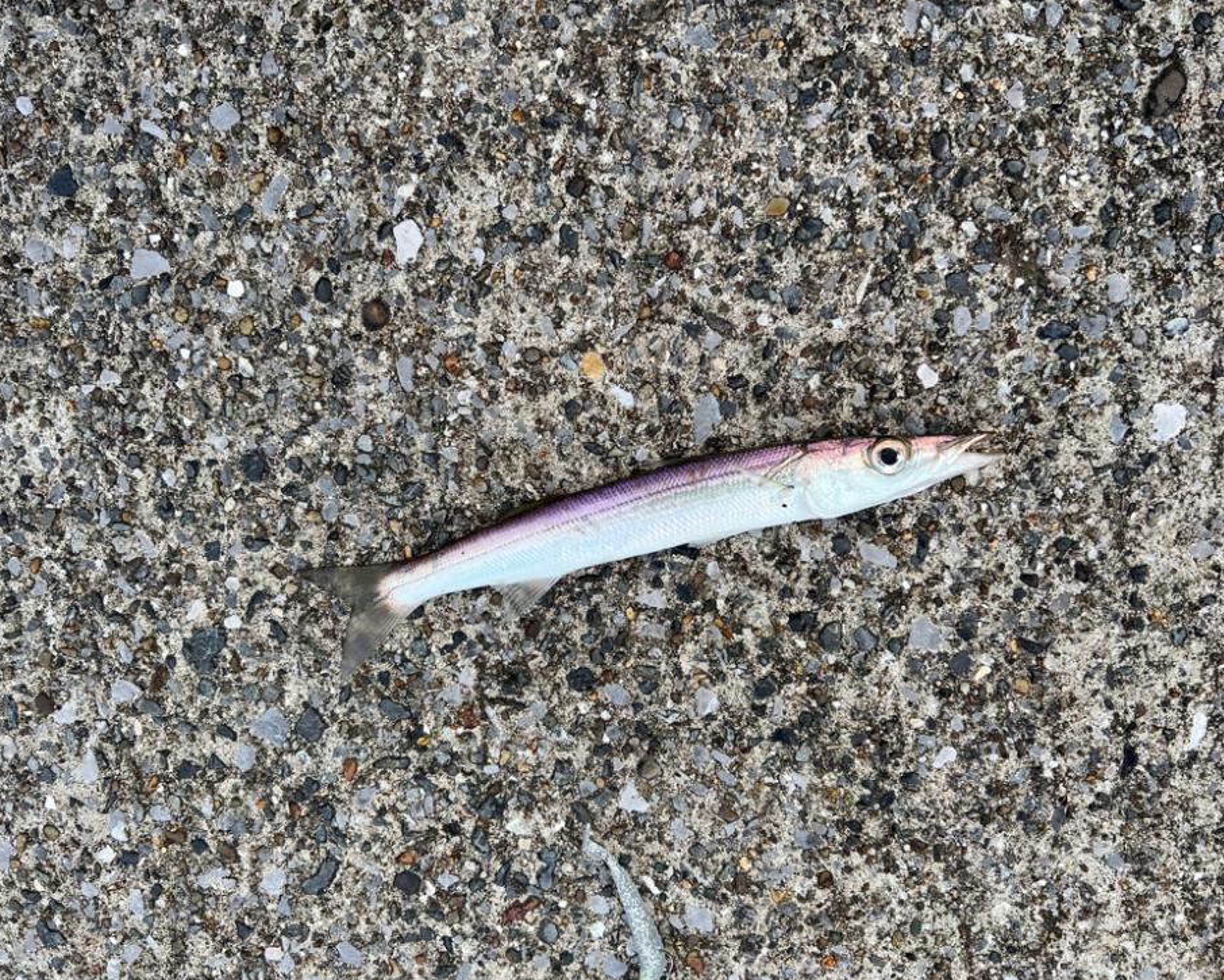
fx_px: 1014
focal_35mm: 28
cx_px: 617
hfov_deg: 62.2
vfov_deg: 51.5
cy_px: 496
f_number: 1.5
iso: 50
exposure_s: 1/482
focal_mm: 5.7
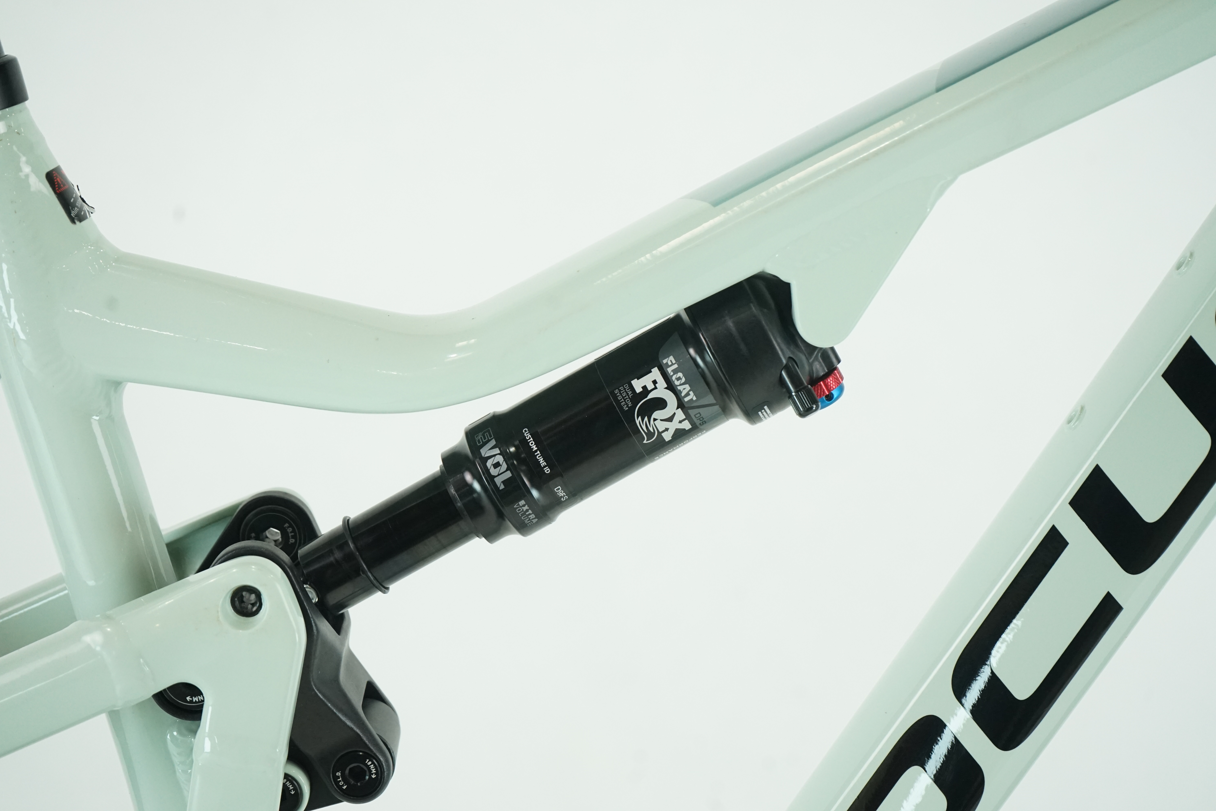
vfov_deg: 19.5
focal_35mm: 70
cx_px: 608
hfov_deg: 28.8
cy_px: 406
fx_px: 2364
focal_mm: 70
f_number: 7.1
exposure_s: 1/200
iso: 2500
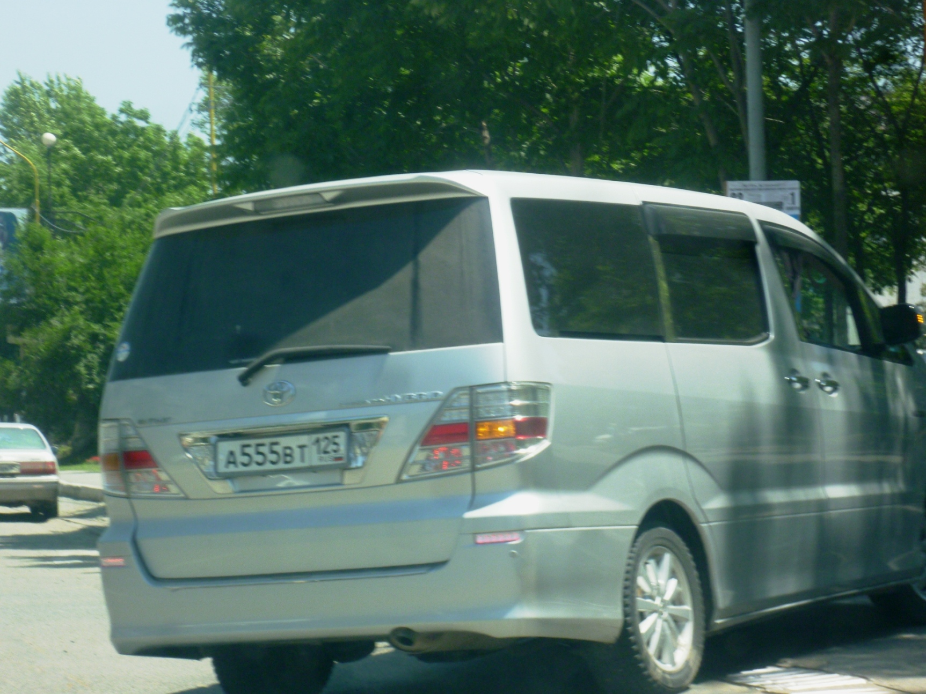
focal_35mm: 108
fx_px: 2889
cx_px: 463
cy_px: 347
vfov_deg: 13.7
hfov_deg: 18.2
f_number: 5.9
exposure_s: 1/250
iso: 160
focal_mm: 19.2
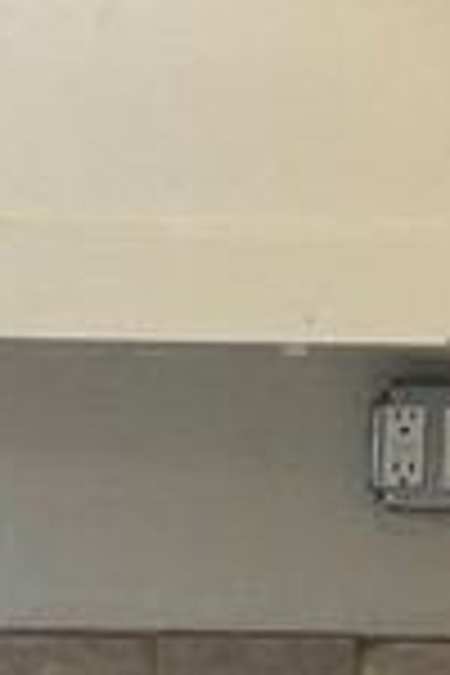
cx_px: 194
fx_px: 2419
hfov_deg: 10.6
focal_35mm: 129
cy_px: 788
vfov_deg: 15.4
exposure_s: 1/60
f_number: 1.8
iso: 50
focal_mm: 3
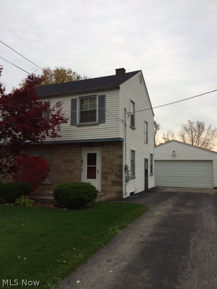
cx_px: 108
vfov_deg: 61.7
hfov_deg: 48.2
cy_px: 144
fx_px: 242
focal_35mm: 29
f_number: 2.2
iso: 32
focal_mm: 4.15
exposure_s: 1/366
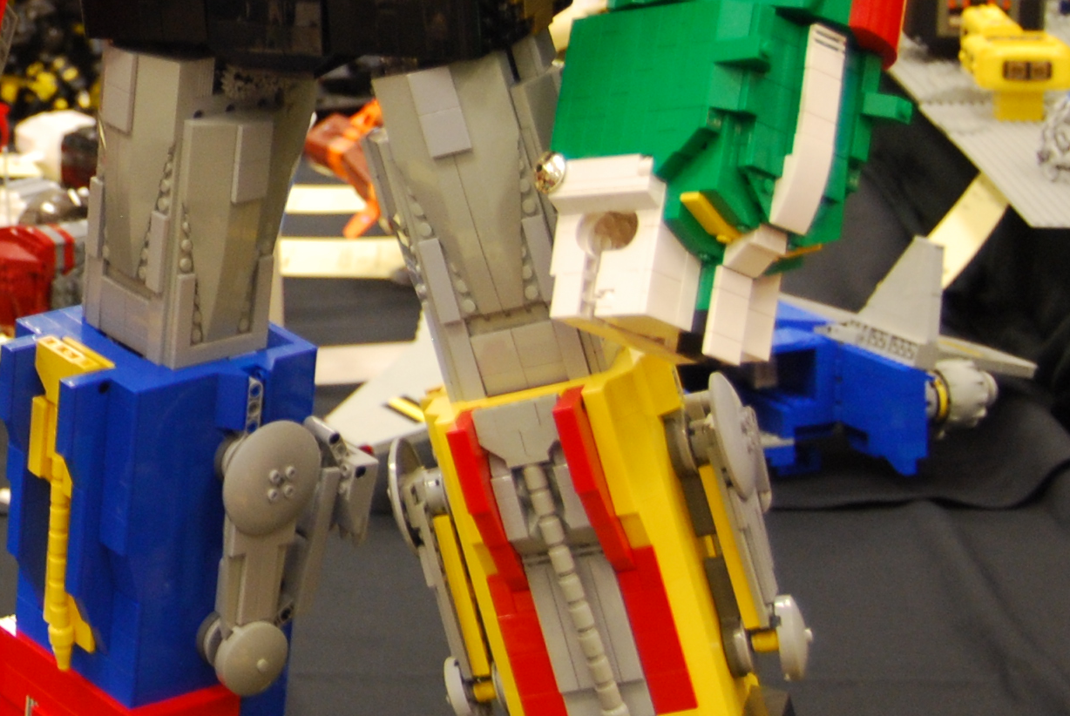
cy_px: 54
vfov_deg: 11.1
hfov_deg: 15.6
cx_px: -429
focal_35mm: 123
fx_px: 3660
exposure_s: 1/13
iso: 400
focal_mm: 26
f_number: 4
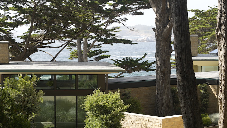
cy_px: 106
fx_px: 656
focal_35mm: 109
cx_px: 114
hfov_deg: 19.6
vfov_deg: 11.1
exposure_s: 1/80
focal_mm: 70
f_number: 5.6
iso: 125
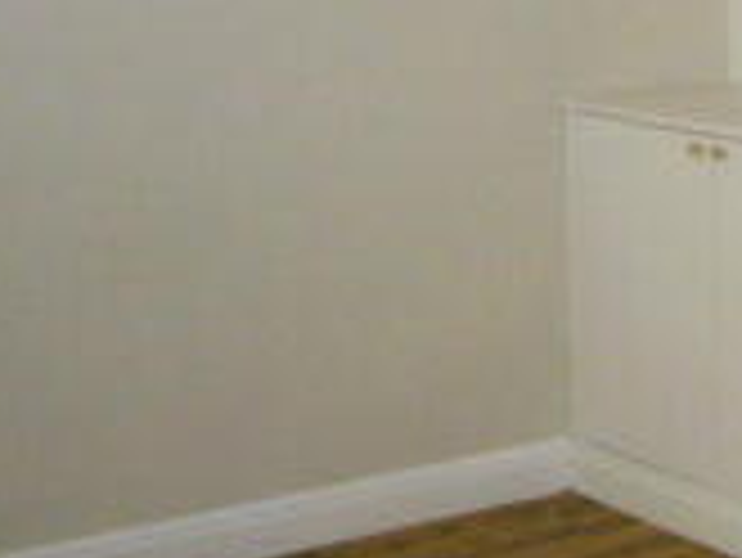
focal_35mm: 99
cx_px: 996
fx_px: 2124
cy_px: 187
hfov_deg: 18.3
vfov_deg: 14.9
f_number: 2.8
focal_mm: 4.6
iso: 320
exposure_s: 1/30
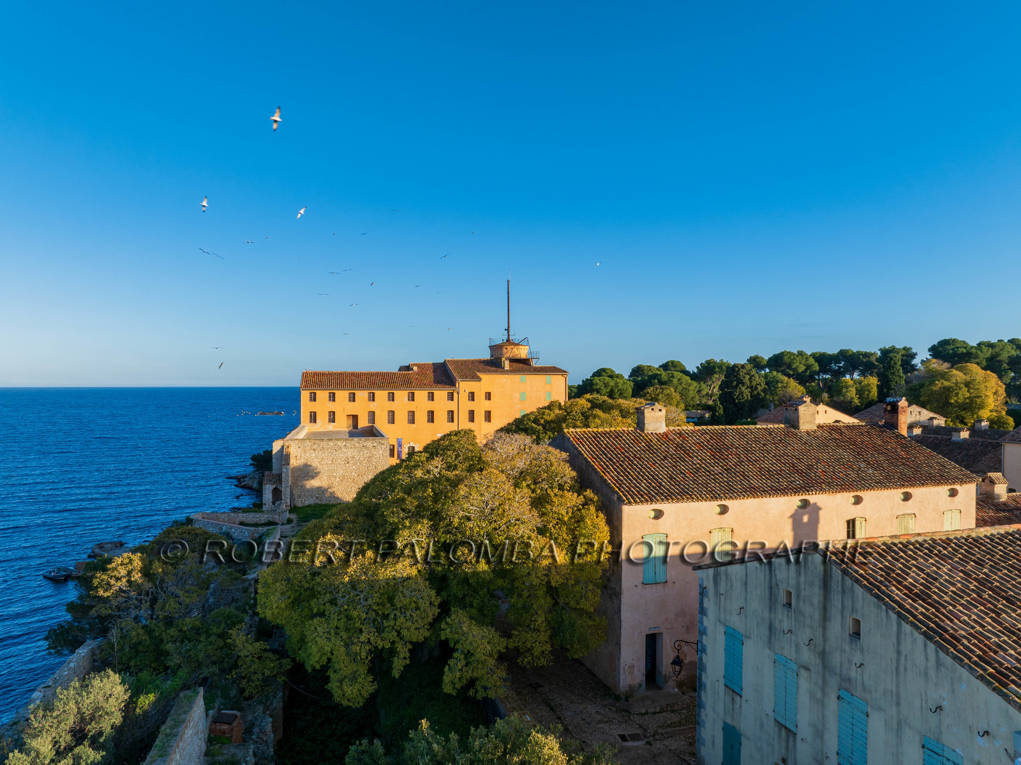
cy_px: 382
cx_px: 510
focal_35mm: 24
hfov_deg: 71.6
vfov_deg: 56.8
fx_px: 707
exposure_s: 1/100
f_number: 9
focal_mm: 12.3
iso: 100
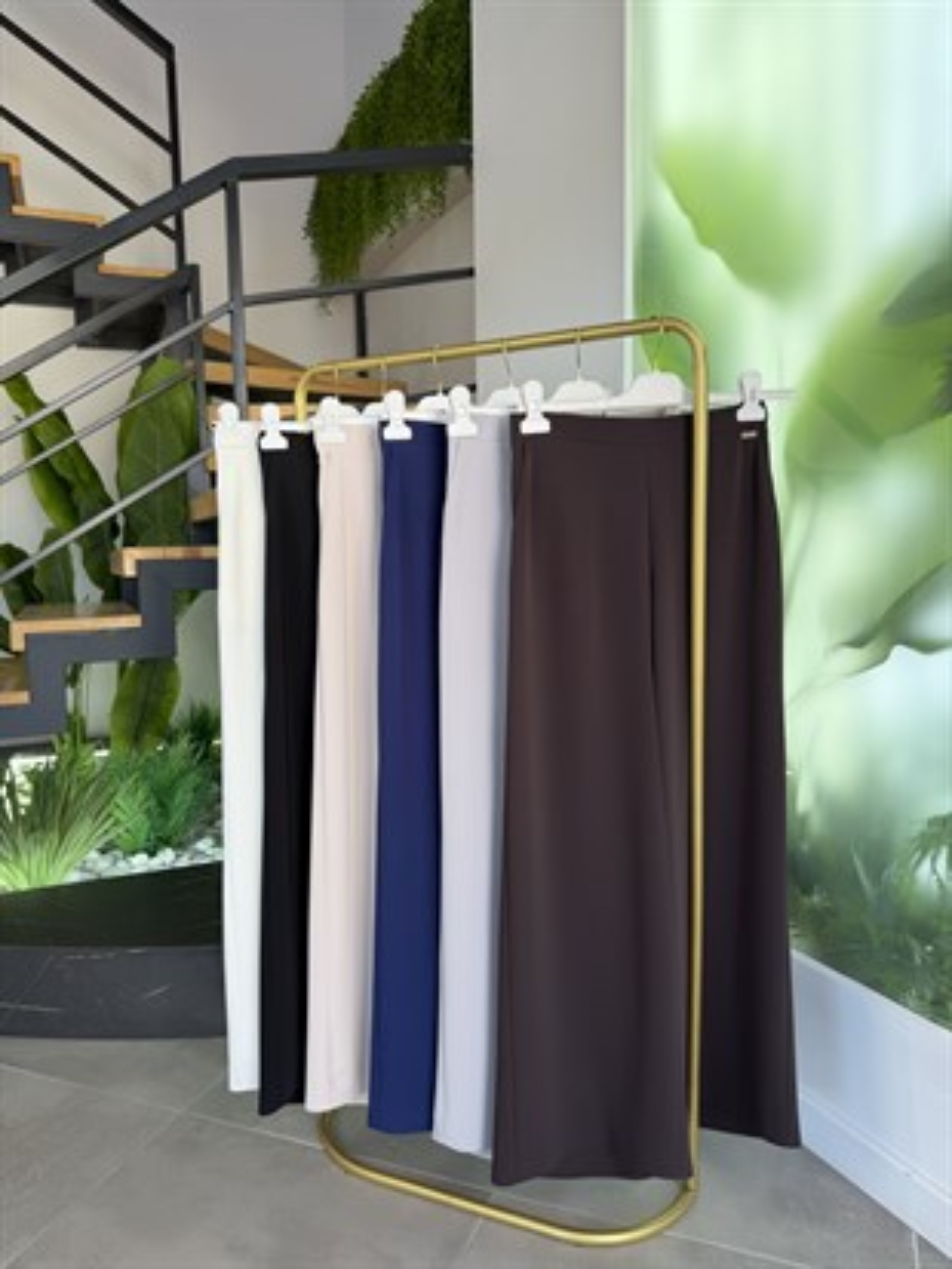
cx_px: 476
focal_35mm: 24
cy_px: 634
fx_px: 880
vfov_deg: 71.6
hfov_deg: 56.8
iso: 64
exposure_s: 1/132
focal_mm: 6.76
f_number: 1.78
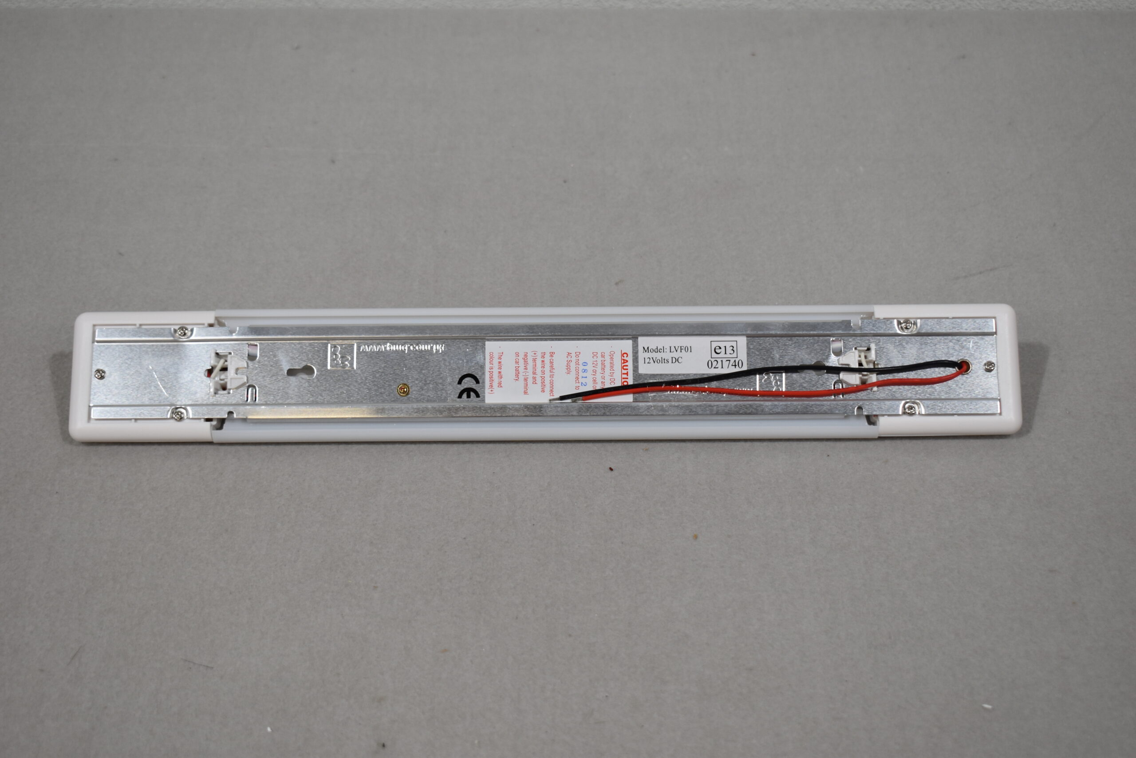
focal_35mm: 57
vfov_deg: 23.8
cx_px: 568
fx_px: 1799
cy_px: 379
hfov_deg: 35.1
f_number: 5.6
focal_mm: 38
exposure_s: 1/125
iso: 320
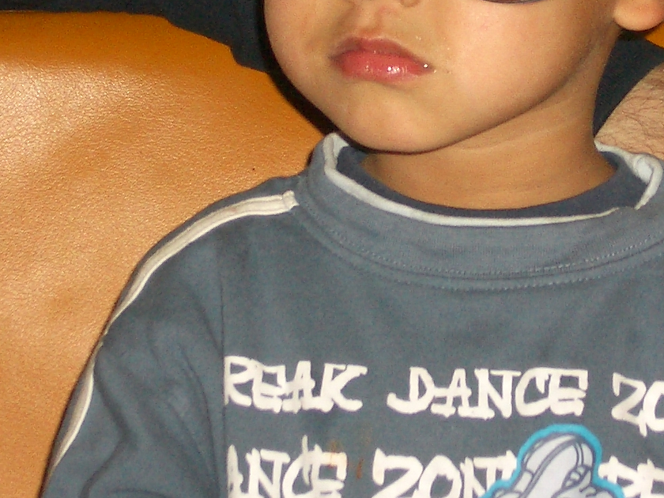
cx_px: 387
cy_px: -80
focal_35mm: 203
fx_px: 3894
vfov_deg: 7.3
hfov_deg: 9.7
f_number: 3.9
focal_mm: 12.2
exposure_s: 1/60
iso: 100
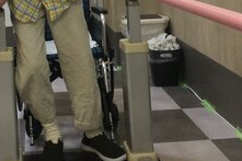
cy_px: -19
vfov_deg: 18.6
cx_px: 43
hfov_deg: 28.2
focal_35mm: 70
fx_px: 470
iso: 80
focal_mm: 3.3
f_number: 2.4
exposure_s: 1/30
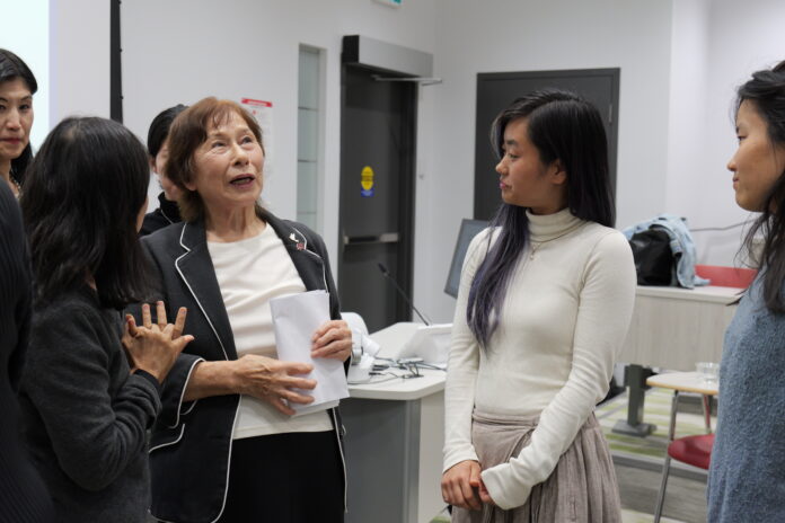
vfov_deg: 27.5
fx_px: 1068
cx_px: 392
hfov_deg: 40.3
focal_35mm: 49
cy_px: 262
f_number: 6.3
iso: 2500
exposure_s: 1/125
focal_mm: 49
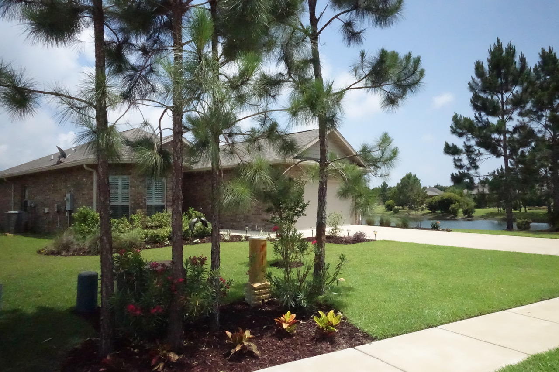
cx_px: 280
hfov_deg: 73.8
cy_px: 186
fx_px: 373
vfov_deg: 53.1
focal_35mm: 24
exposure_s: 1/1600
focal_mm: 8.8
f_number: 11
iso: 12800
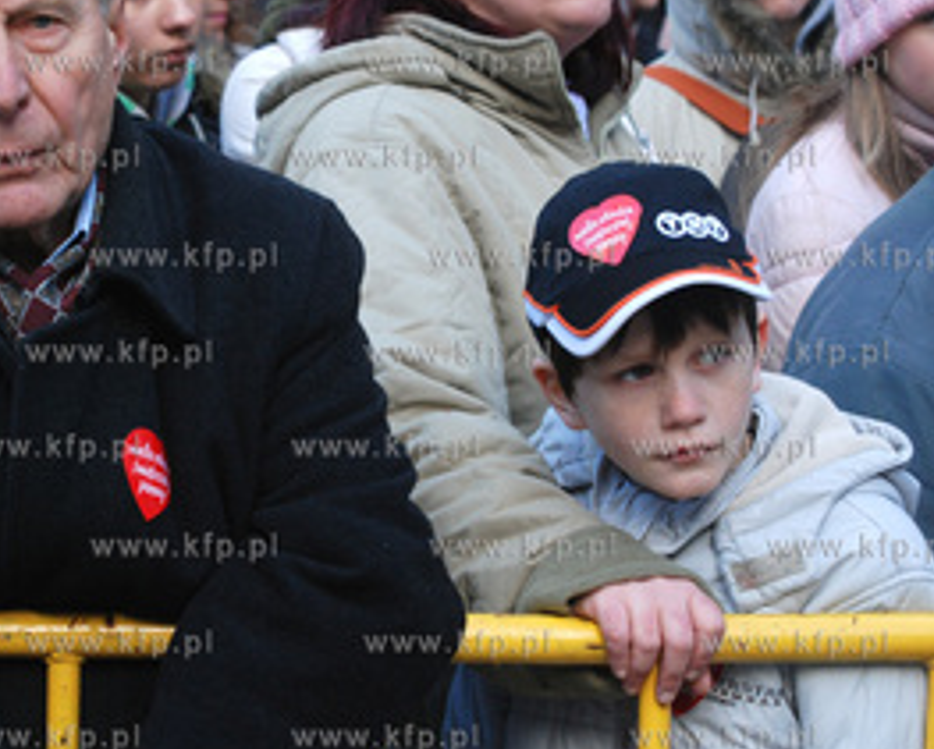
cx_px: 309
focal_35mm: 120
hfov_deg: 16.0
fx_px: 3321
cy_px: 305
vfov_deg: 12.9
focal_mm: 56
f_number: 5.6
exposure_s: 1/160
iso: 500
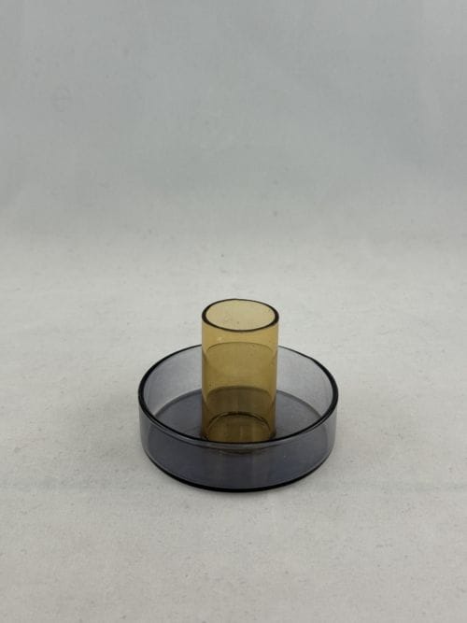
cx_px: 234
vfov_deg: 39.7
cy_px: 312
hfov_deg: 30.3
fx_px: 864
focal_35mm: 48
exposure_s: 1/144
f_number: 1.78
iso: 50
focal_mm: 6.86
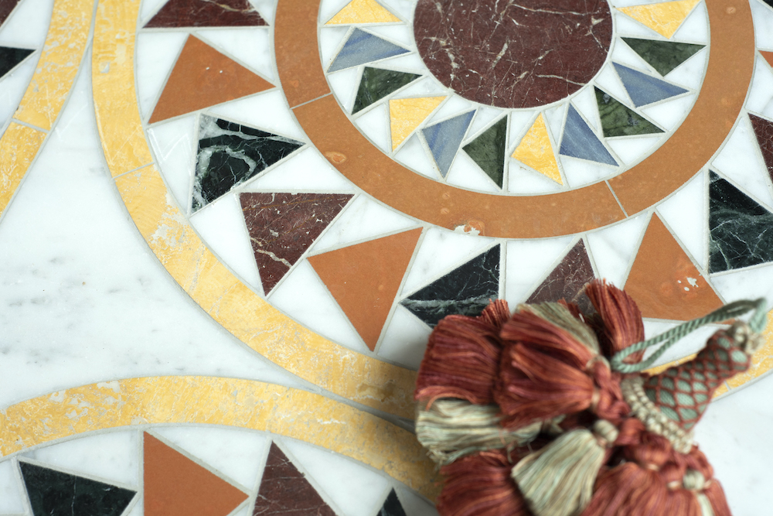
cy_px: 258
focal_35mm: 50
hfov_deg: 39.6
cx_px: 386
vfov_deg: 27.0
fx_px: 1074
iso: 640
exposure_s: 1/160
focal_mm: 50
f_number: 5
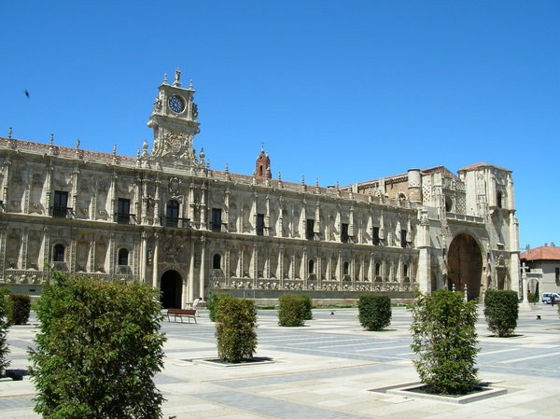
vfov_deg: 39.6
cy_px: 210
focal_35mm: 36
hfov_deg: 51.4
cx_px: 280
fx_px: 582
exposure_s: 1/626
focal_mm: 6
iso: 50
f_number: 3.7
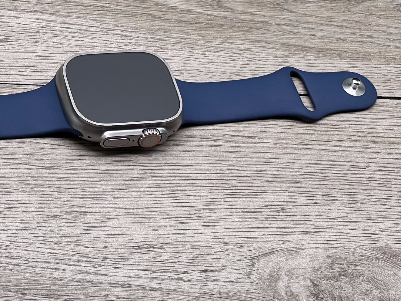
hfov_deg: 13.2
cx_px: 75
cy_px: 129
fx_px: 1726
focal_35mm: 149
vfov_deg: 10.0
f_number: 2.8
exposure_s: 1/100
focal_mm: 9
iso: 50
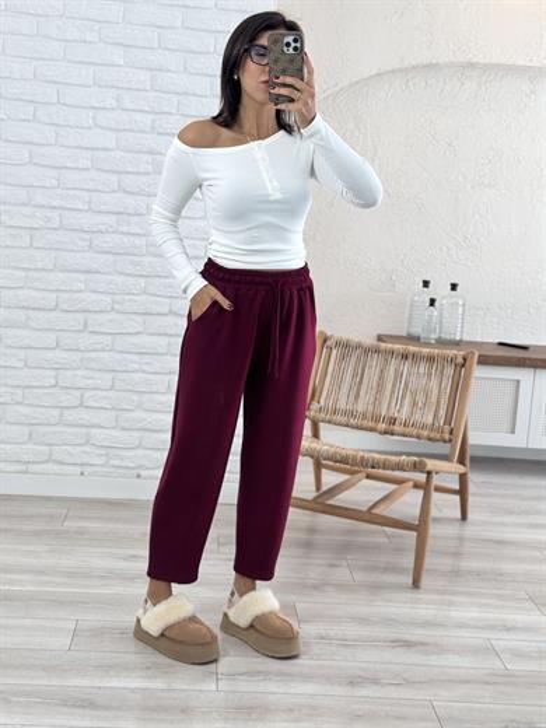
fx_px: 1009
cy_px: 364
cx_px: 273
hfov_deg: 30.3
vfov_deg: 39.7
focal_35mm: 48
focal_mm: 6.76
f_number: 1.78
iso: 64
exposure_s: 1/167
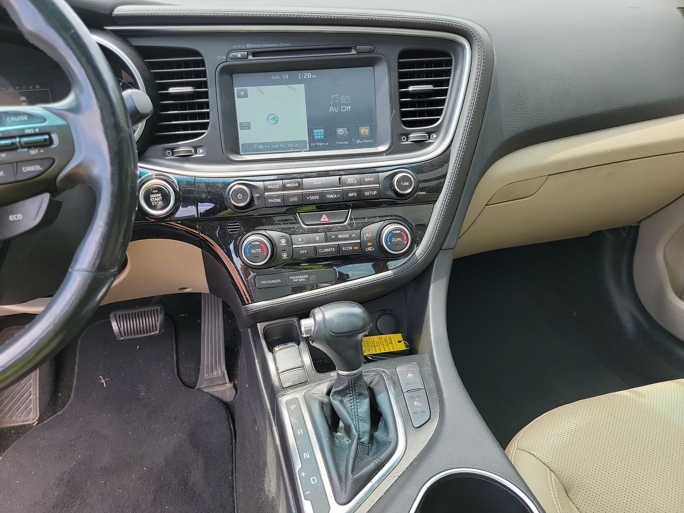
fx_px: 474
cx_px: 342
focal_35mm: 24
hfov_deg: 71.6
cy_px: 256
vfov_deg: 56.8
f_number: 1.8
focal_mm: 6.7
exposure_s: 1/119
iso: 76
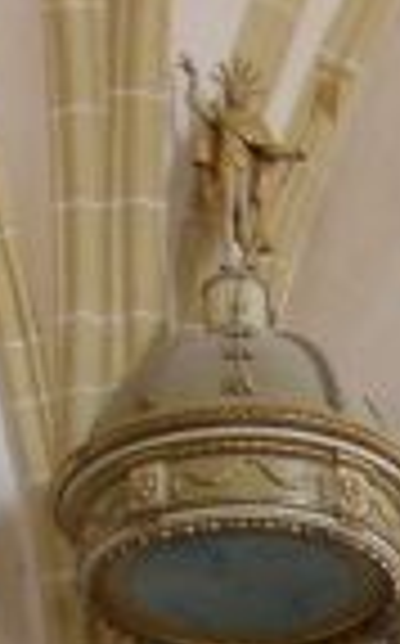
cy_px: 1045
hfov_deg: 13.3
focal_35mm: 98
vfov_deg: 18.2
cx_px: 285
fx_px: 1715
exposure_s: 1/30
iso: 400
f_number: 3.3
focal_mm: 4.2
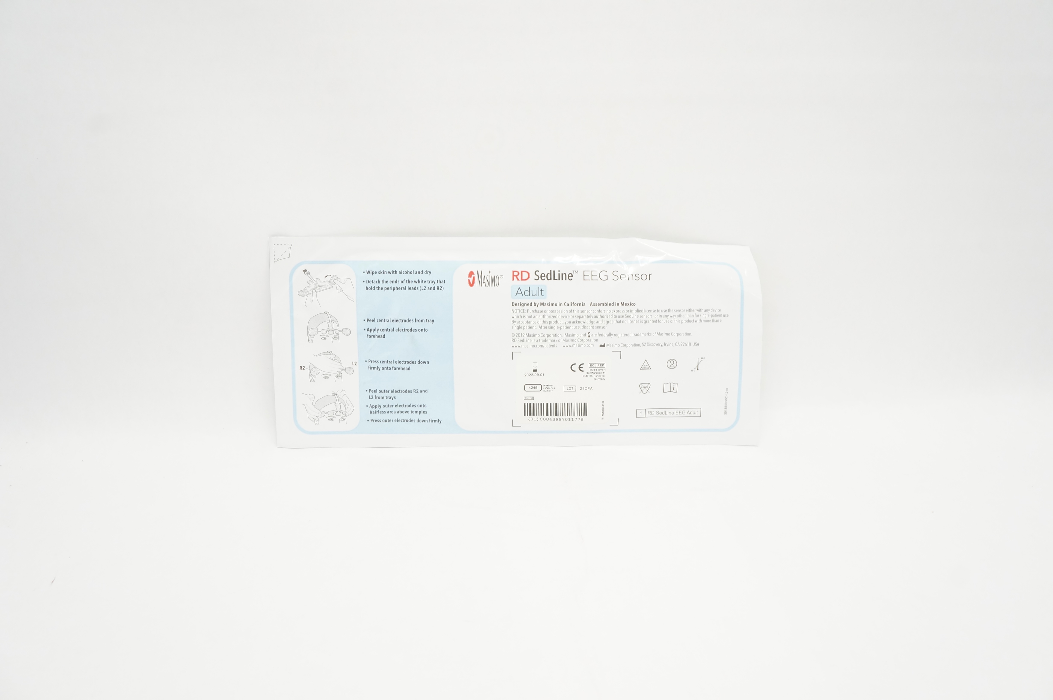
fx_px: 789
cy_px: 350
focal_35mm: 27
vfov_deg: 47.8
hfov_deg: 67.4
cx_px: 526
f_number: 8
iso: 800
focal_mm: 18
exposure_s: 1/40
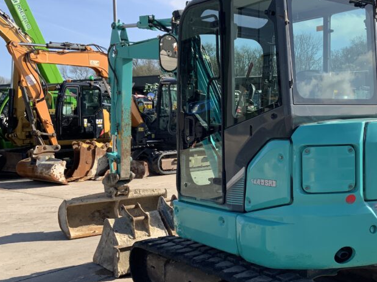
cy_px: 158
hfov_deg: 38.8
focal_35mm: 48
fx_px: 523
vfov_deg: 30.2
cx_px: 273
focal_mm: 3
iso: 16
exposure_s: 1/1451
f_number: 1.8
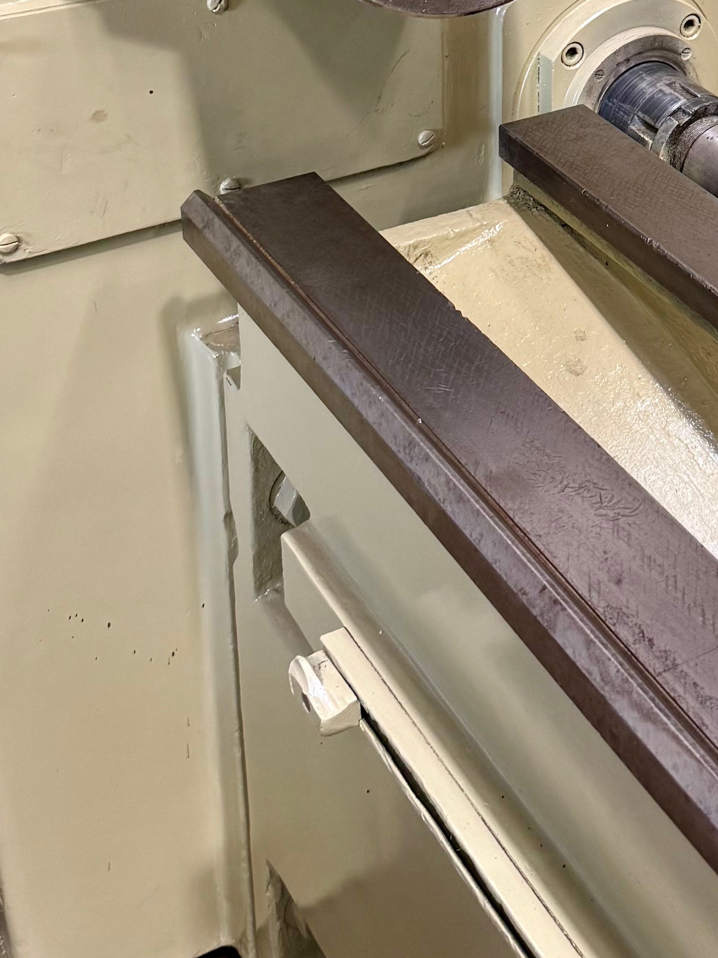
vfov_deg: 30.0
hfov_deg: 23.2
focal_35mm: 62
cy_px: 120
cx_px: 600
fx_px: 1715
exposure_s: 1/97
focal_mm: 6.76
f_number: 1.78
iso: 200
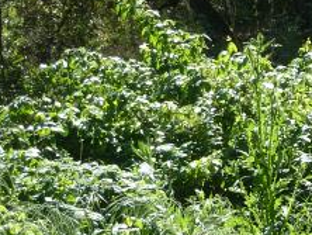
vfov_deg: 6.5
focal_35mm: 227
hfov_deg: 8.5
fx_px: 2048
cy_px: 311
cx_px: 505
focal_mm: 10.3
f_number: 4
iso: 125
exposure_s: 1/320
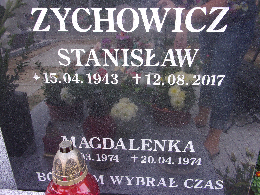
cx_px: 130
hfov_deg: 63.4
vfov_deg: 49.7
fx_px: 210
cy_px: 98
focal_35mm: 28
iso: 80
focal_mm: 5.1
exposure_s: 1/70
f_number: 3.9
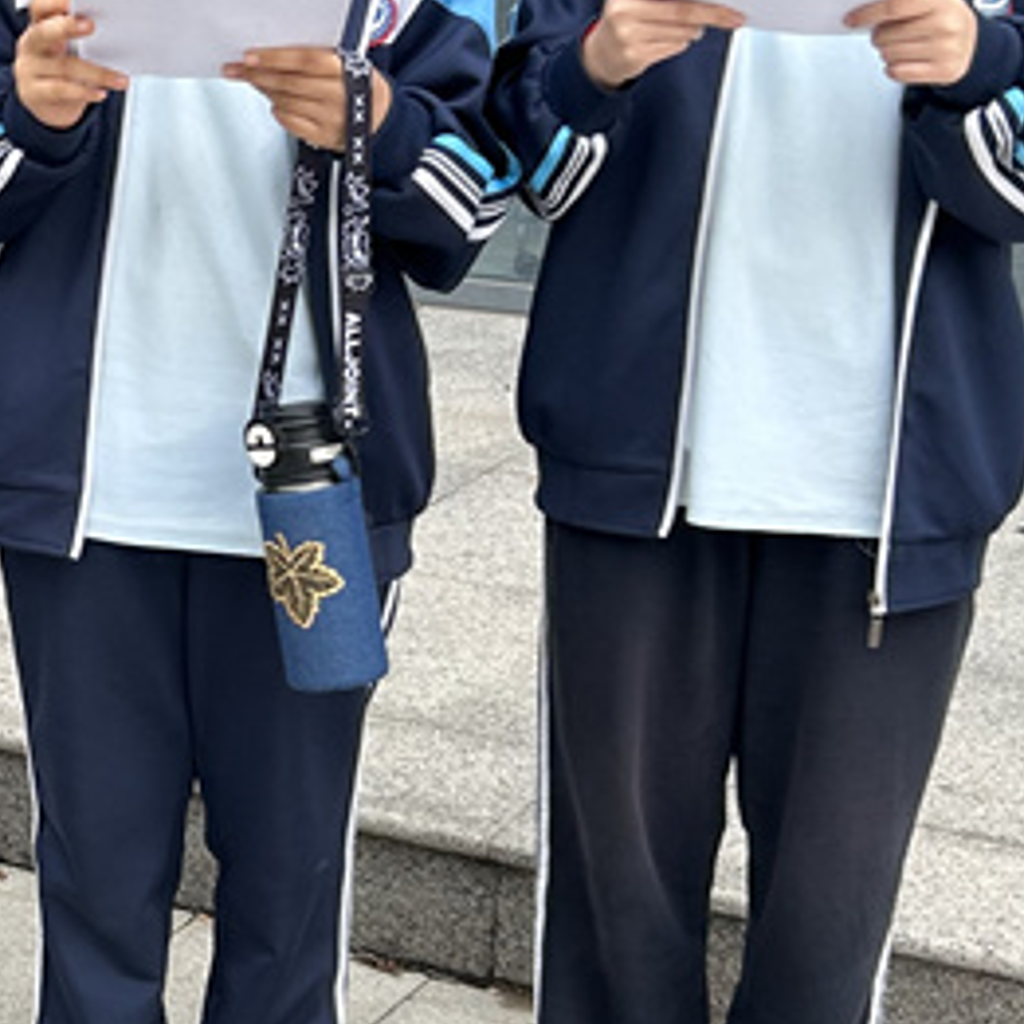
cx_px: -247
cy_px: 534
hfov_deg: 18.5
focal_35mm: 88
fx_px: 2945
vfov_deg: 19.7
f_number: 1.5
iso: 50
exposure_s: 1/526
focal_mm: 5.7
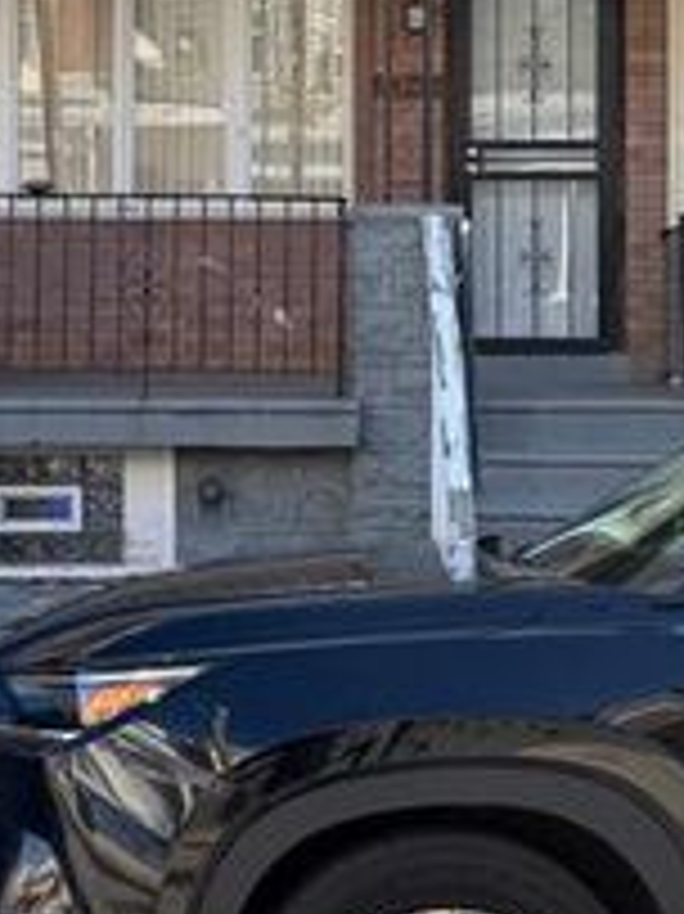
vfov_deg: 24.5
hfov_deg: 18.6
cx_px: 279
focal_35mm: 79
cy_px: 241
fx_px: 2084
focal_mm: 6.76
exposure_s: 1/1385
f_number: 1.78
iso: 80
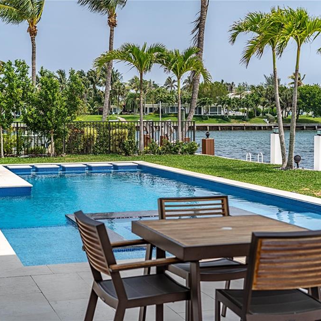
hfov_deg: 26.9
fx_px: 671
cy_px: 160
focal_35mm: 64
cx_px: 141
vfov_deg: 26.9
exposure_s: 1/1600
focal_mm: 50
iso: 200
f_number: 3.5
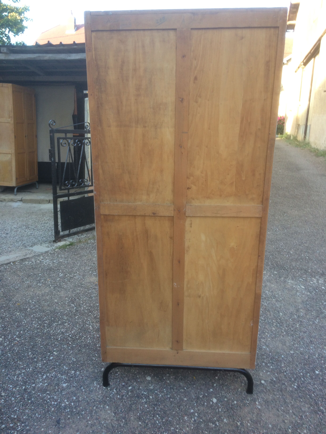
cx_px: 163
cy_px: 217
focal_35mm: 29
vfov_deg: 61.7
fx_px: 364
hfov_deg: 48.2
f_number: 2.2
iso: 40
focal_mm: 4.15
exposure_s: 1/100
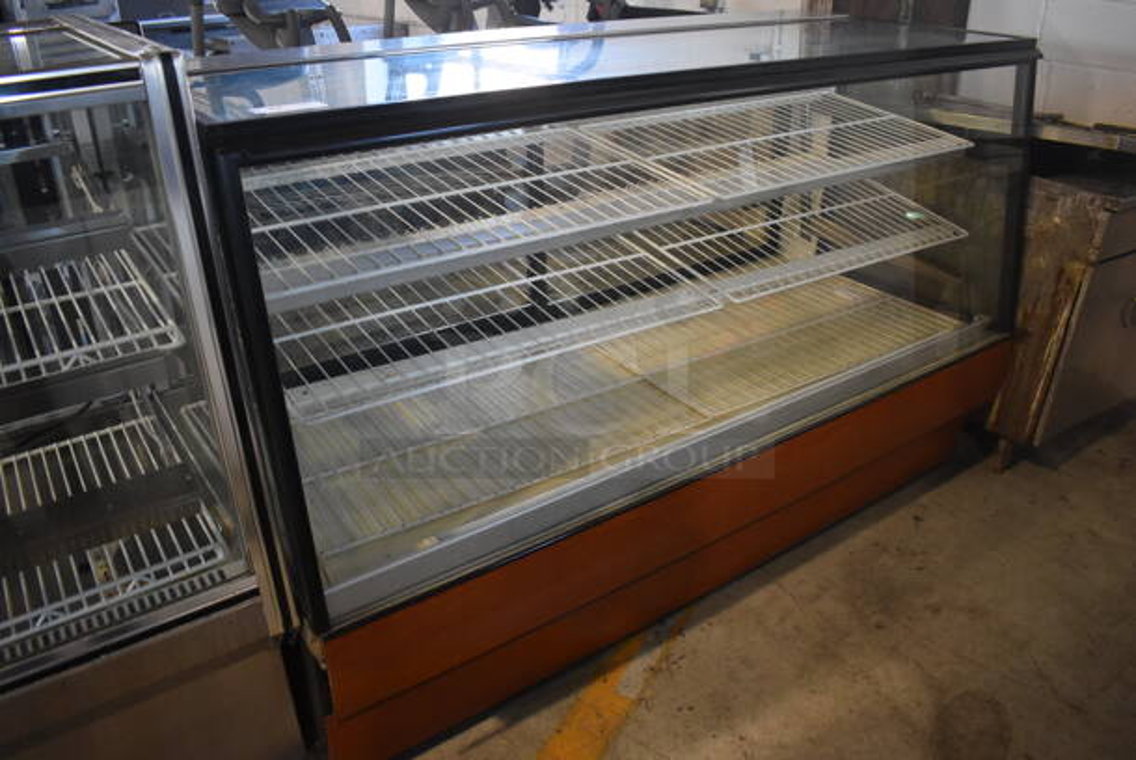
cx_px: 568
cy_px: 380
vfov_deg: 48.0
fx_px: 853
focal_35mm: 27
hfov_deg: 67.3
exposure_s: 1/125
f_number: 3.5
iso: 1600
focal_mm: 18
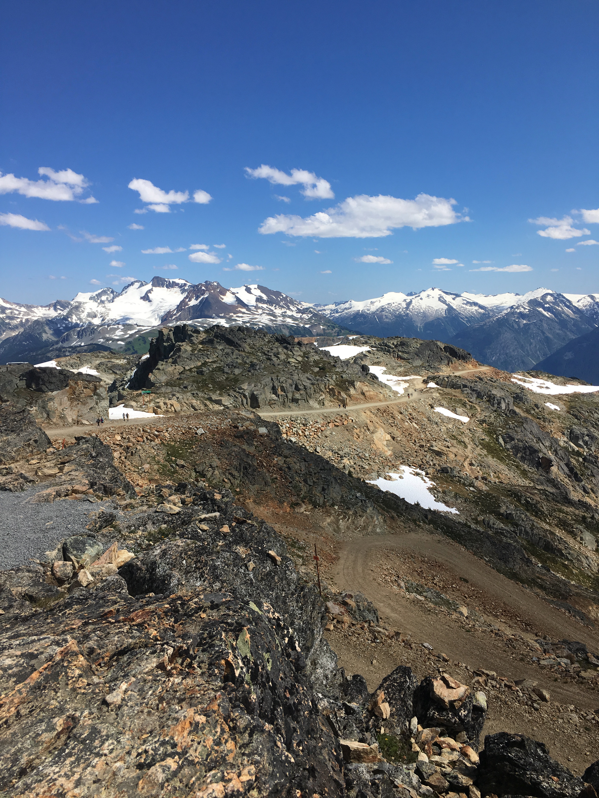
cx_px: 300
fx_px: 669
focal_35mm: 29
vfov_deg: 61.7
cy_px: 399
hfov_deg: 48.2
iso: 25
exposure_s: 1/2262
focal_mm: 4.15
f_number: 2.2
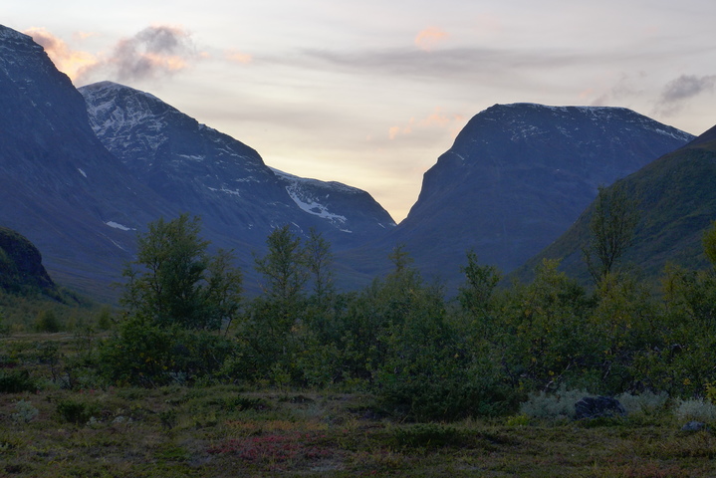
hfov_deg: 28.8
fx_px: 1393
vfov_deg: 19.5
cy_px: 239
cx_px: 358
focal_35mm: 70
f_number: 2.8
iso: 125
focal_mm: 13.7
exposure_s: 1/200
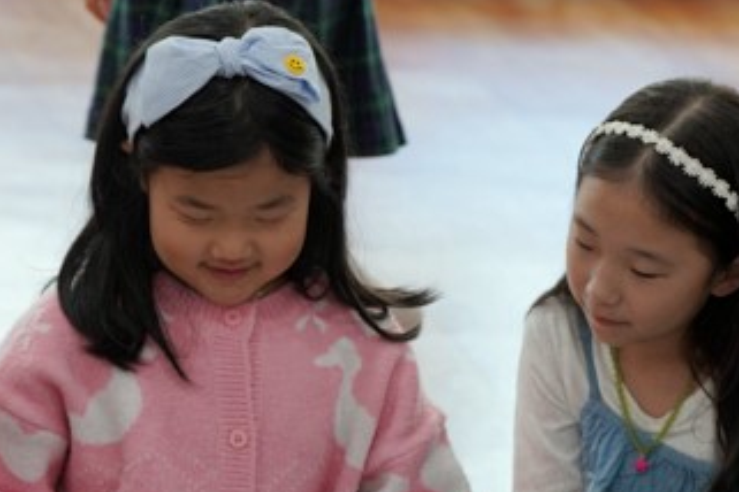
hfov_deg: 8.3
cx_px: 237
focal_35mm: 247
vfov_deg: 5.6
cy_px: 370
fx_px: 5070
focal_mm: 88
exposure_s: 1/160
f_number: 4
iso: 800
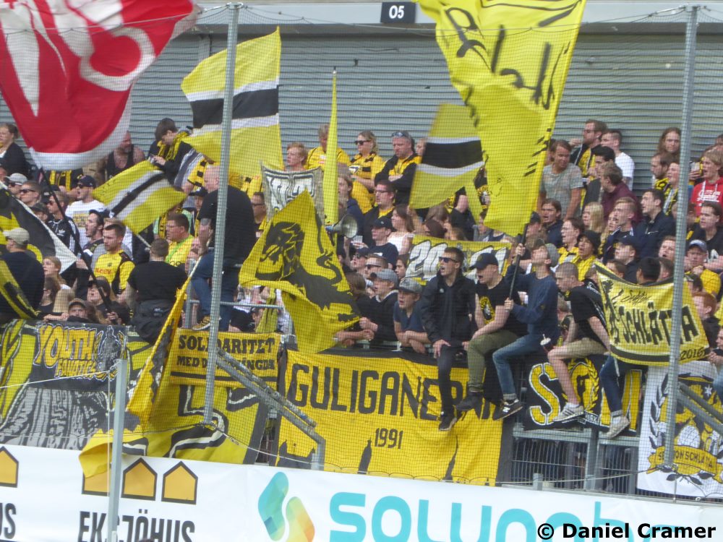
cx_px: 362
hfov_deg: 6.6
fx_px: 6266
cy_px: 271
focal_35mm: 300
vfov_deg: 5.0
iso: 400
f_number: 7.1
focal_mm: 53.8
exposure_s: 1/80
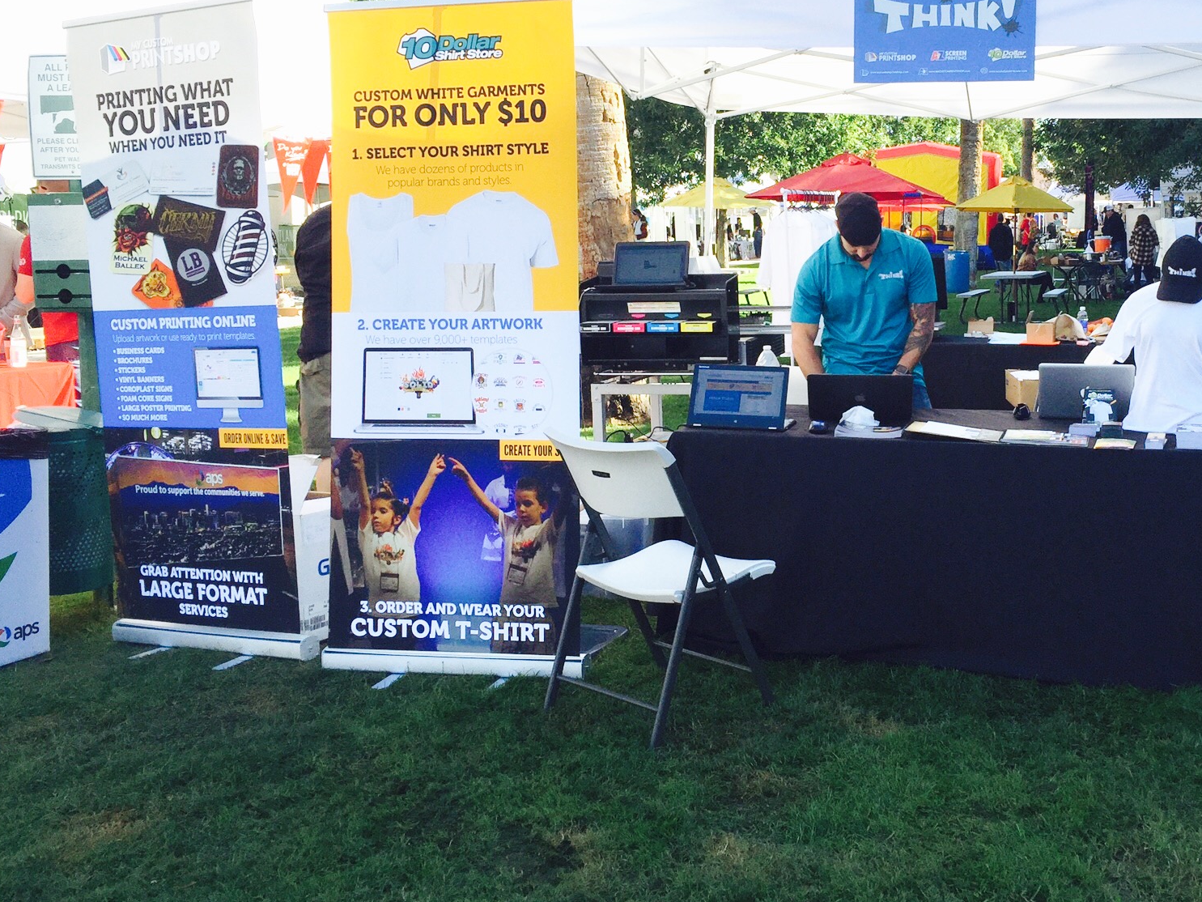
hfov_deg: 45.9
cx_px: 820
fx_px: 1389
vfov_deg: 35.8
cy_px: 340
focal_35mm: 40
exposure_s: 1/746
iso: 32
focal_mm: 4.15
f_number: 2.2
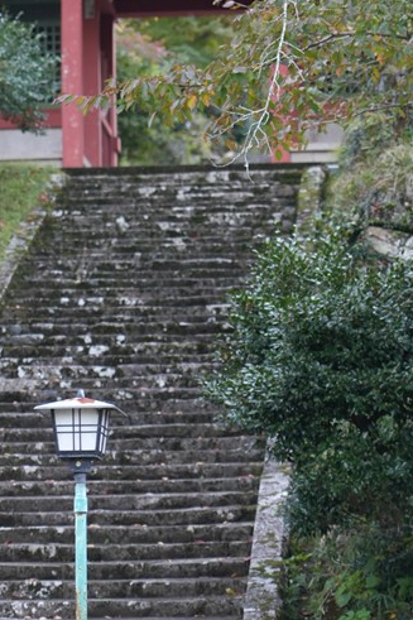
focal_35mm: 219
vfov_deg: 9.3
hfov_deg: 6.3
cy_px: 24
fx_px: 3771
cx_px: 110
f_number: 4
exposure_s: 1/160
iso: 640
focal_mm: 105
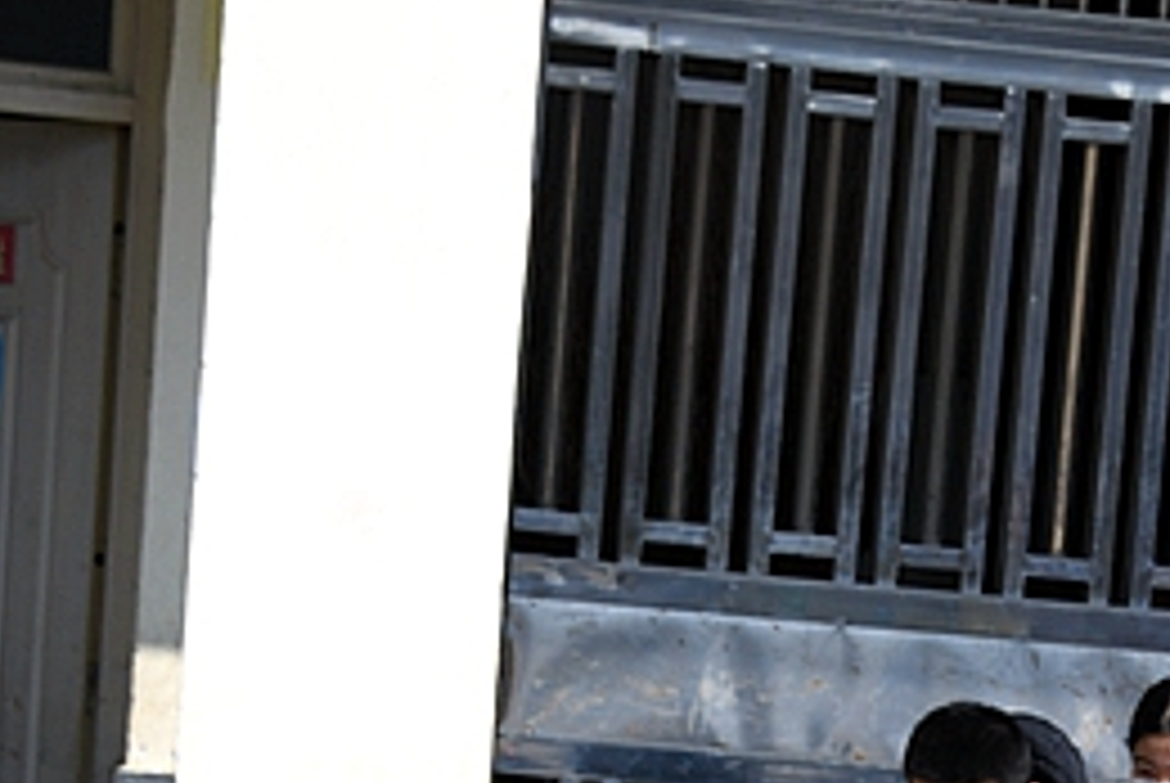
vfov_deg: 6.3
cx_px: 1004
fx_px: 6995
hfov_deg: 9.5
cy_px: 1078
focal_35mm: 215
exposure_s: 1/400
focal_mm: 70
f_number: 5.6
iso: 64
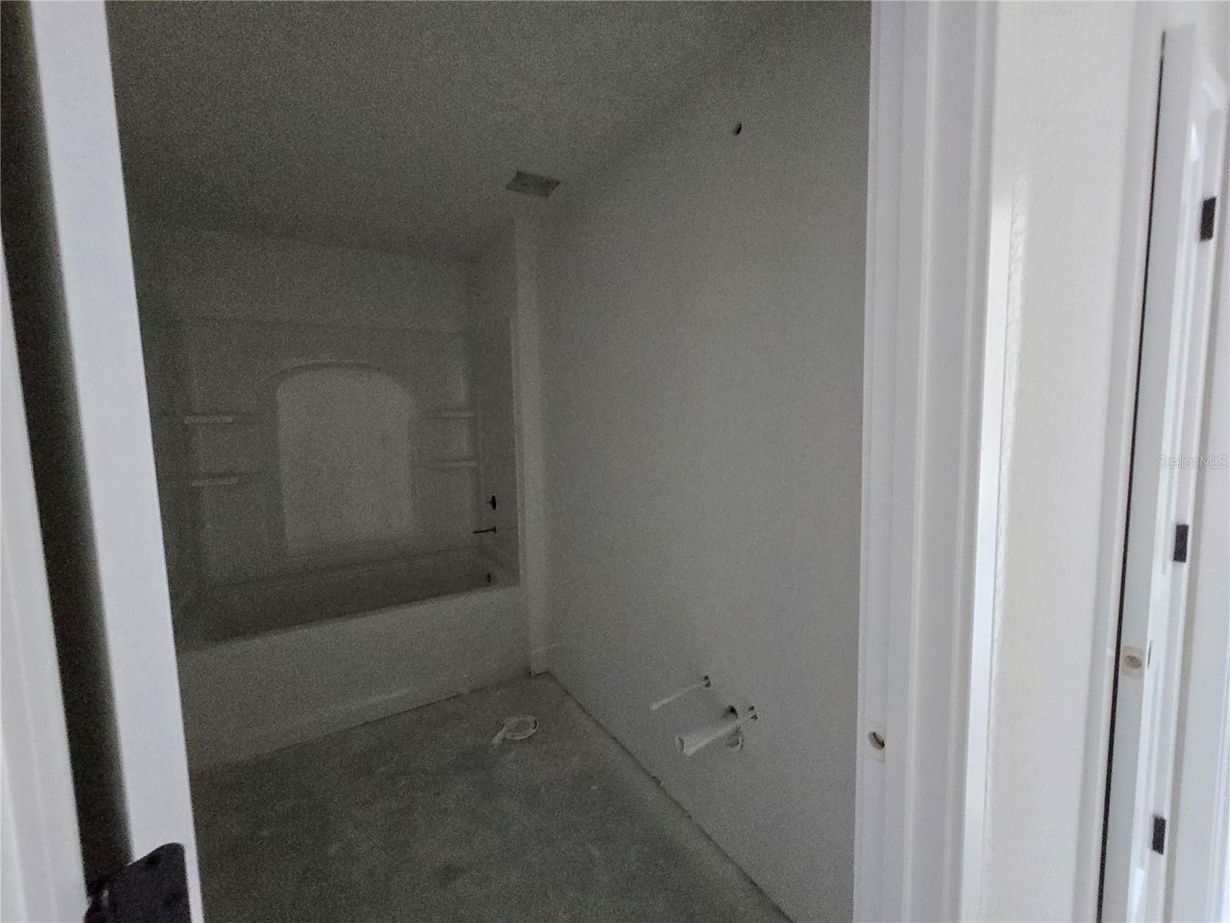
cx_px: 615
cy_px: 462
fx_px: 462
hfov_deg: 106.2
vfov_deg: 89.9
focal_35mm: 13
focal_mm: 2.2
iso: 1250
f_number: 2.2
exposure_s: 1/60
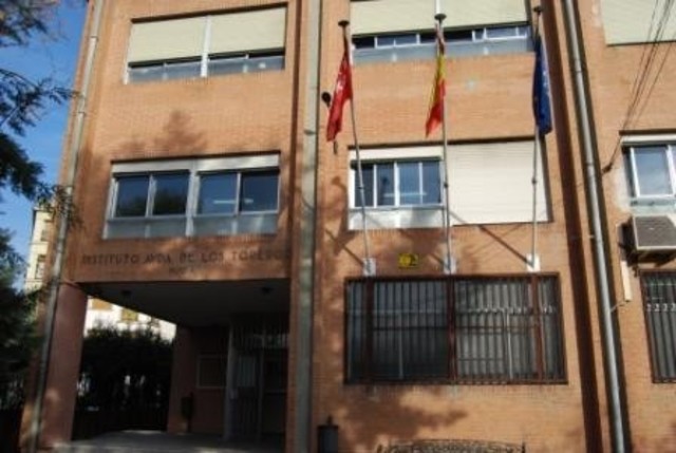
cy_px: 226
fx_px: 564
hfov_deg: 61.8
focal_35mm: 30
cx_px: 338
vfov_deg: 43.8
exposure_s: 1/250
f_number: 8
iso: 100
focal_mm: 20
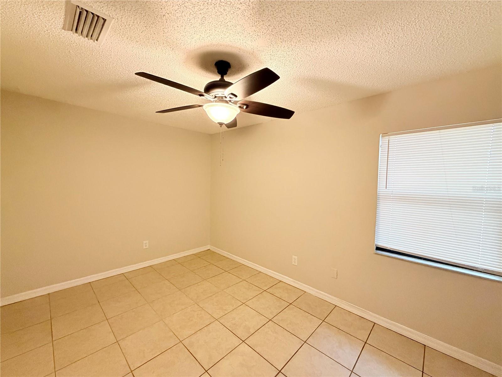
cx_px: 251
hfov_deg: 102.1
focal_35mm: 14
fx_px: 203
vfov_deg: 85.7
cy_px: 188
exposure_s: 1/60
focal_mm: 2.22
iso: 640
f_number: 2.2
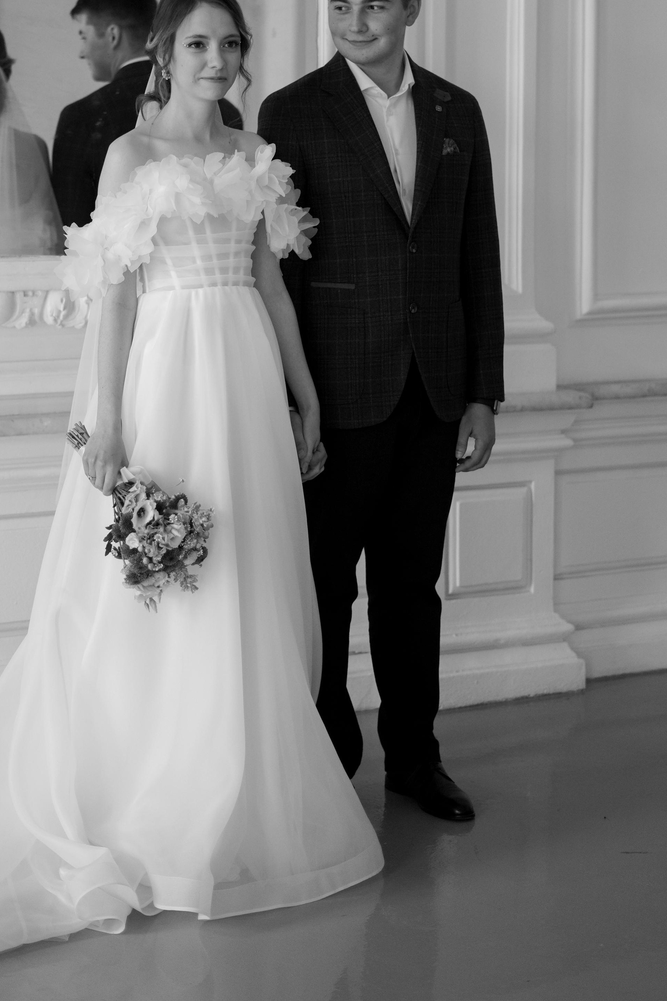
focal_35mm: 71
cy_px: 302
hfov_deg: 19.1
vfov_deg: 28.2
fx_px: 1973
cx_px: 239
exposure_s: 1/500
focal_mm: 50
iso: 640
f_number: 1.8
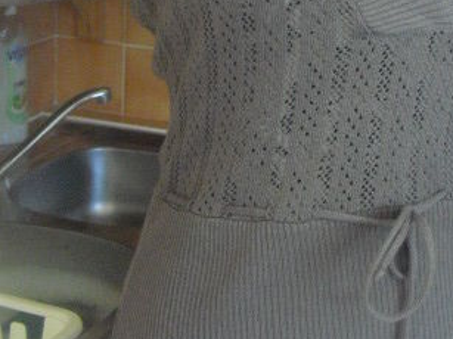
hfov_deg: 25.7
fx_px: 981
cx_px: 331
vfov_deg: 19.5
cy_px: 85
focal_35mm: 75
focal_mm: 6.3
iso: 800
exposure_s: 1/100
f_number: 3.1
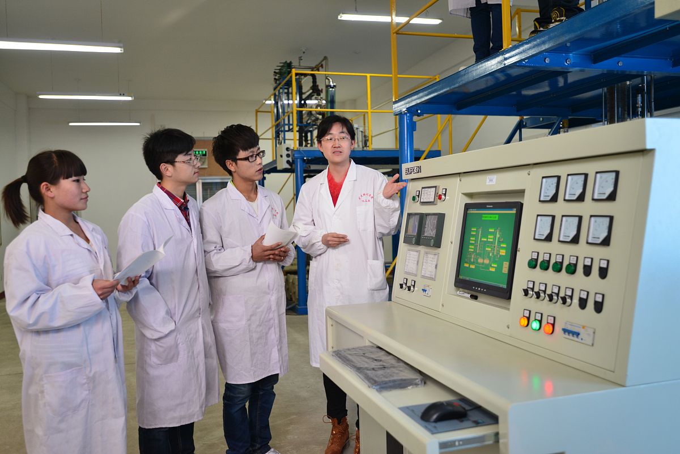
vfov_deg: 41.1
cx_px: 340
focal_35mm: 32
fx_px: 605
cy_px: 227
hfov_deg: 58.7
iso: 800
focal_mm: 32
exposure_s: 1/30
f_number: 2.8
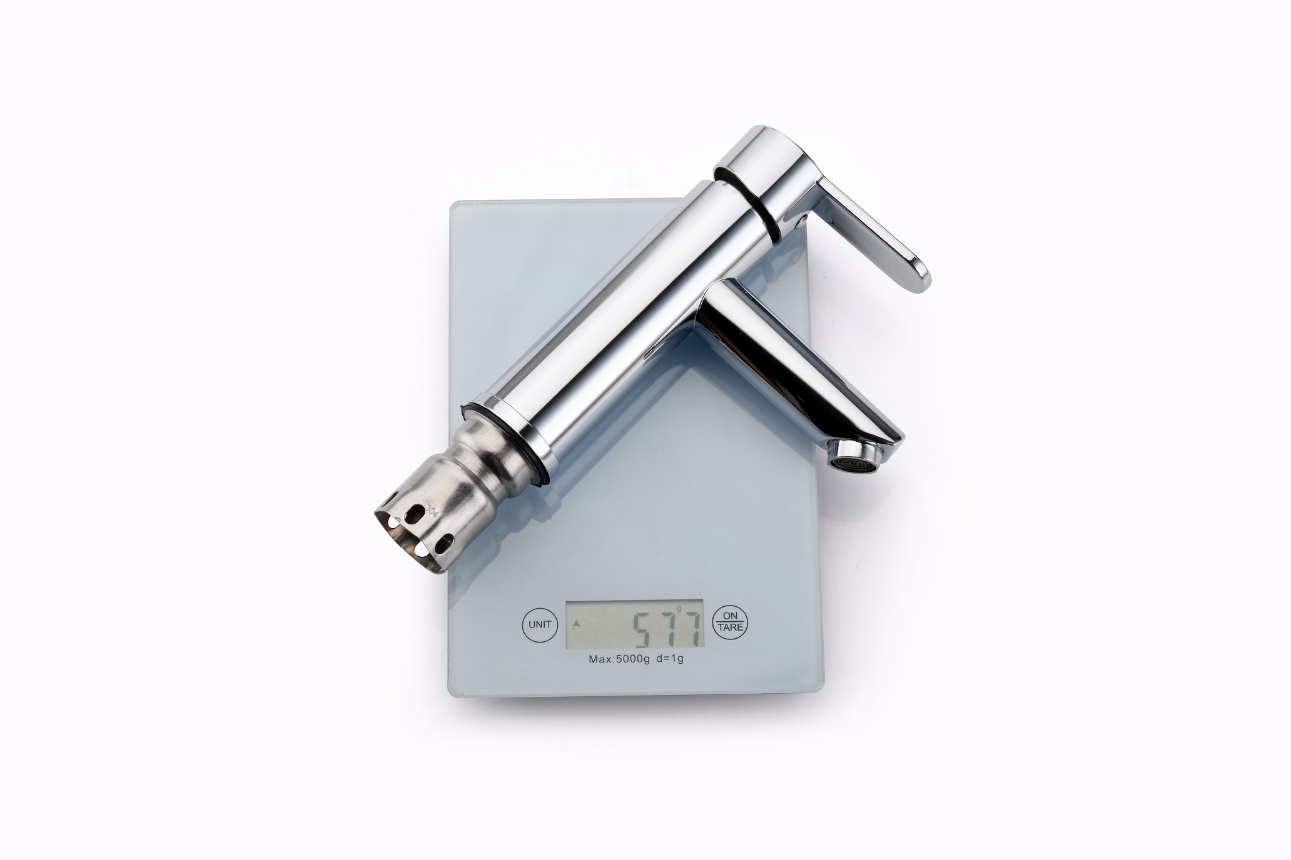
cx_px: 646
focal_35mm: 85
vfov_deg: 16.1
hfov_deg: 23.9
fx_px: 3048
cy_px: 430
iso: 80
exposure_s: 1/160
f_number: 22
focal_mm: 85
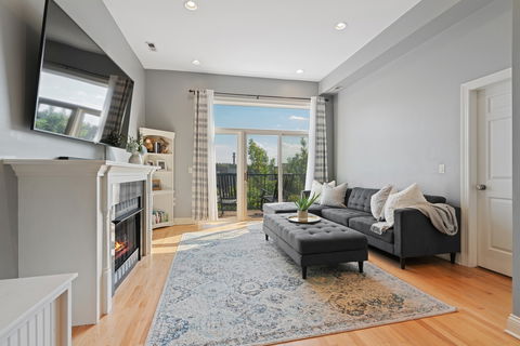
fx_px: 231
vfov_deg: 73.7
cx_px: 260
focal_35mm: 16
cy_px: 173
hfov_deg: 96.7
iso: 320
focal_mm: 16
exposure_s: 1/13
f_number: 8
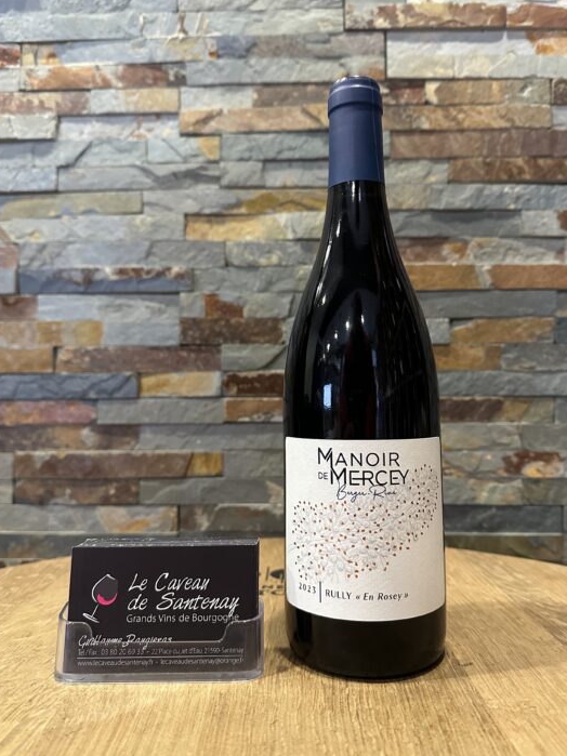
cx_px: 294
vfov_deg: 67.3
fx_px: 568
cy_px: 370
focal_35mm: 26
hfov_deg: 53.0
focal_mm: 6.86
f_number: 1.78
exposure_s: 1/50
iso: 640
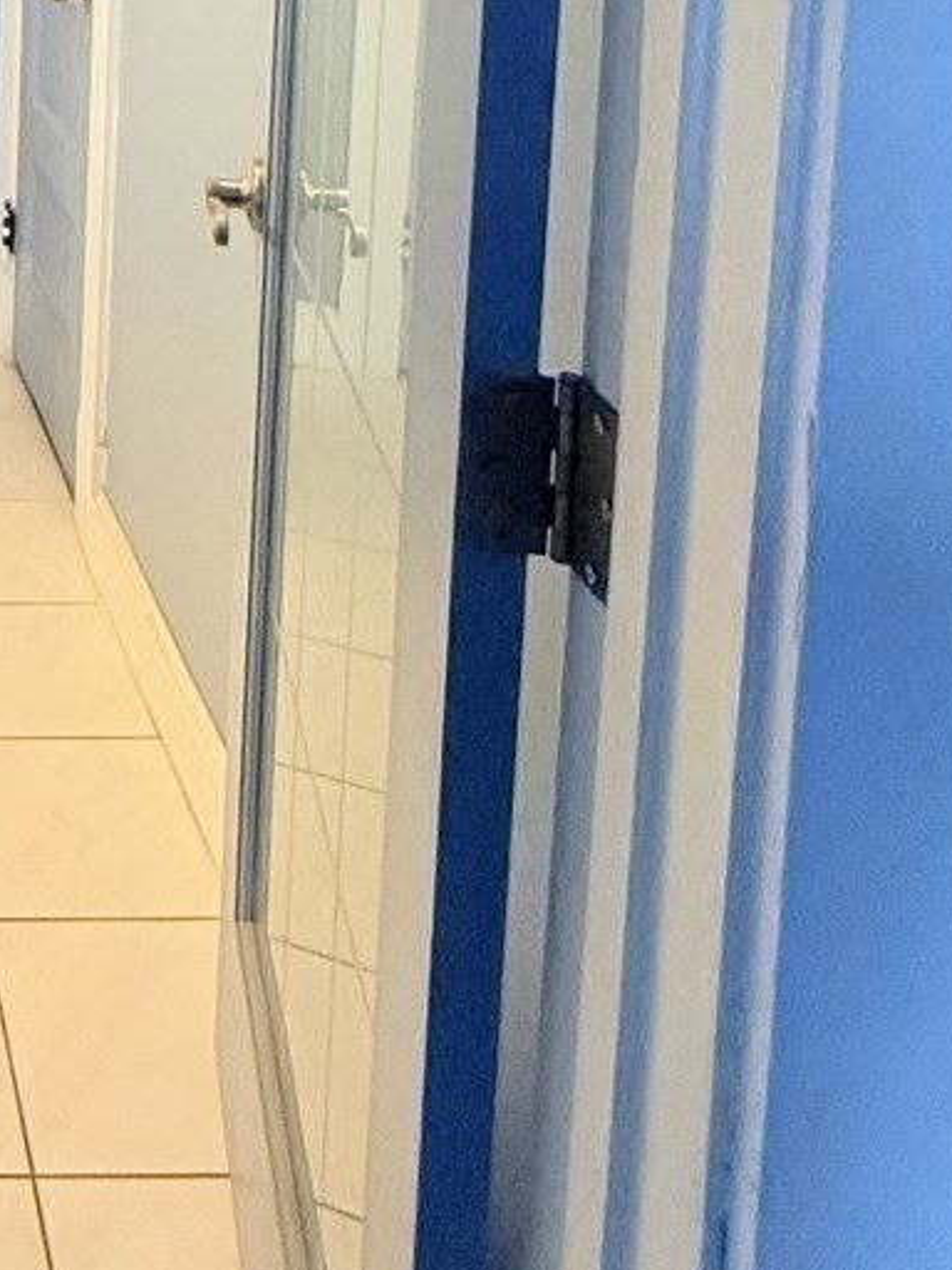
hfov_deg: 28.8
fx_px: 1540
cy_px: -181
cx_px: -243
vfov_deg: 36.6
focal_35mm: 42
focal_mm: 2.22
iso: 500
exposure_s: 1/60
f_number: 2.2
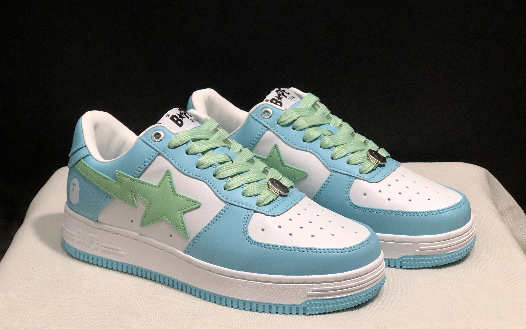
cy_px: 148
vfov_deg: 21.0
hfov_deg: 33.0
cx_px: 258
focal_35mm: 62
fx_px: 889
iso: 50
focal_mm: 6.6
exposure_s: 1/30
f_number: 2.8
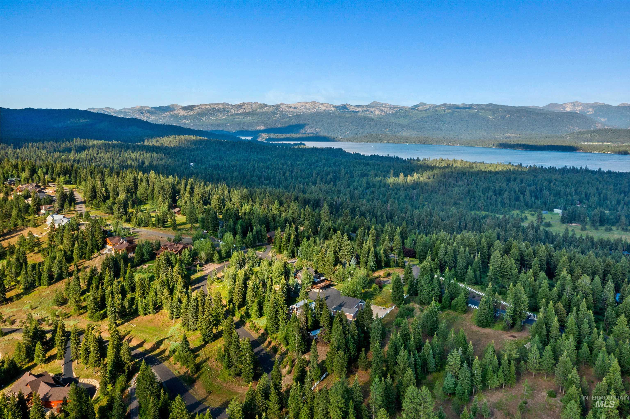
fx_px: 490
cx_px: 315
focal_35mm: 28
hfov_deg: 65.5
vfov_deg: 46.4
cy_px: 210
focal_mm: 10.26
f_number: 10
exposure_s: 1/40
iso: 100
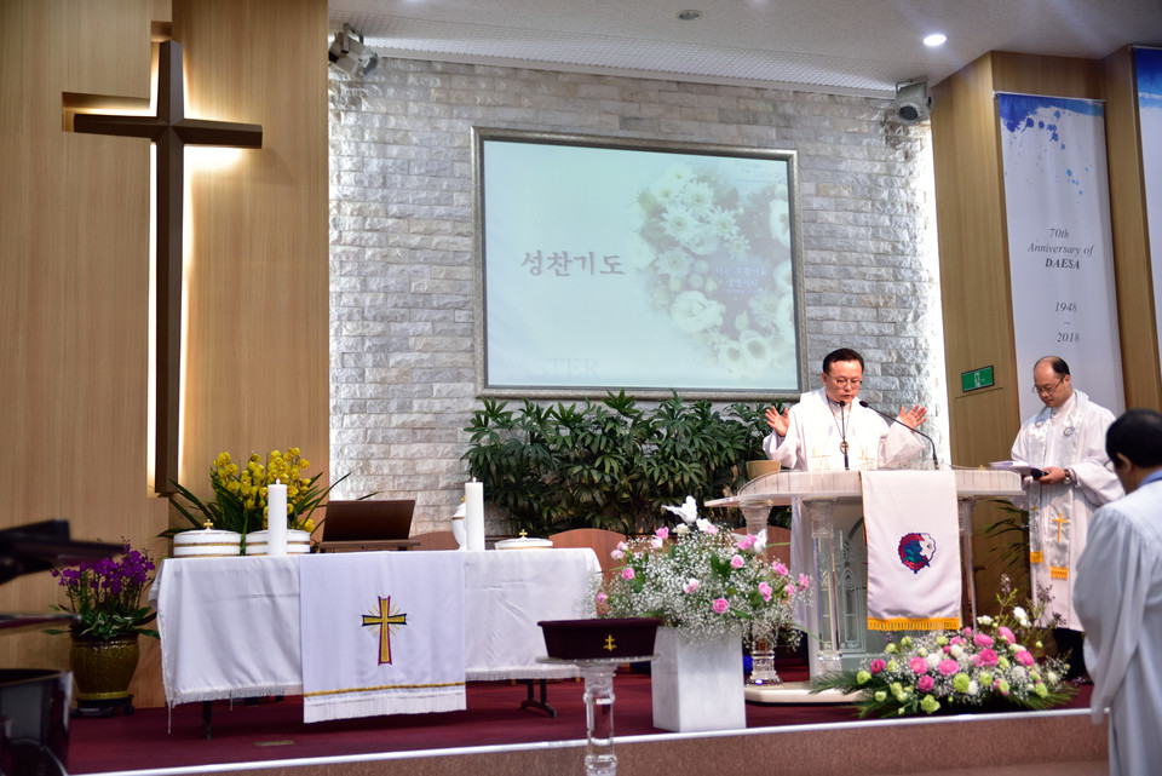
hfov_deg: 44.5
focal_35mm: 44
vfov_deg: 30.5
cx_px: 581
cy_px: 388
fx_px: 1421
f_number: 2.8
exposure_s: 1/200
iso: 1250
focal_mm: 44
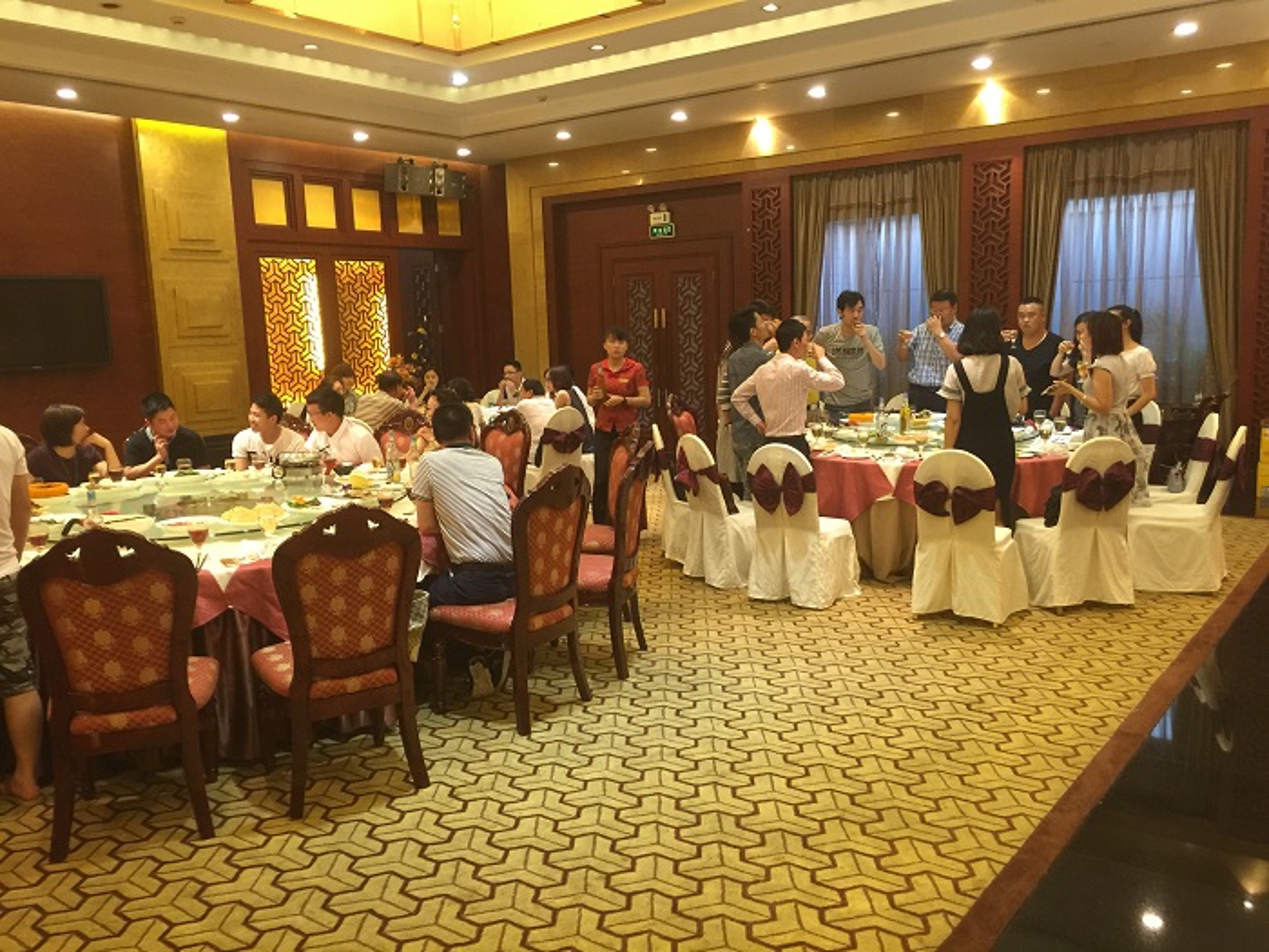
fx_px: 1063
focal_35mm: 29
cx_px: 634
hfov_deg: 61.7
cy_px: 476
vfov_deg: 48.2
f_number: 2.2
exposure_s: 1/17
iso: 125
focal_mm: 4.15
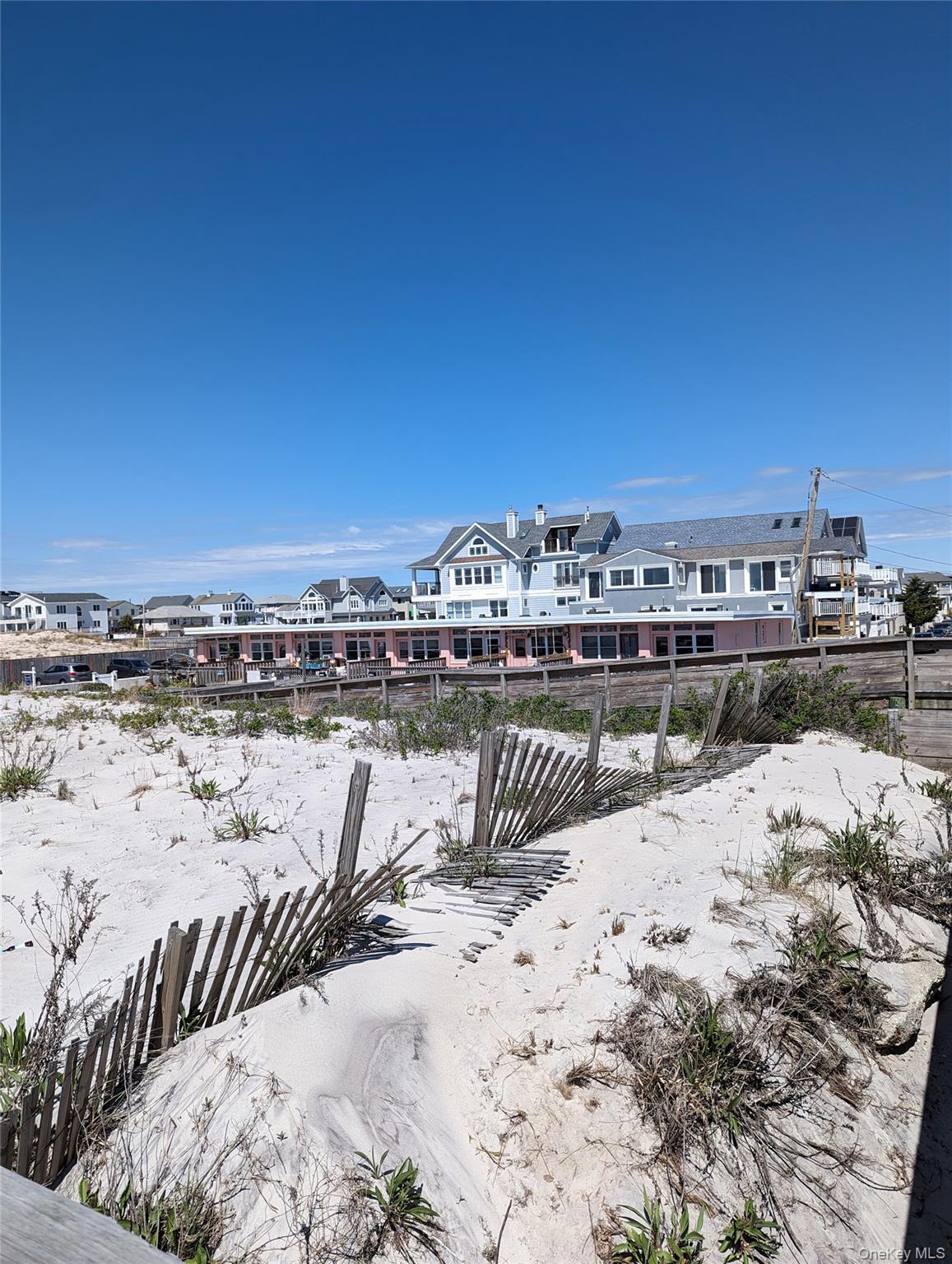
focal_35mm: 24
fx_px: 878
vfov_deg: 71.5
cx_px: 476
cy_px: 632
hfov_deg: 56.9
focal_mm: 6.81
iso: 53
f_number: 1.85
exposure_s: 1/3236
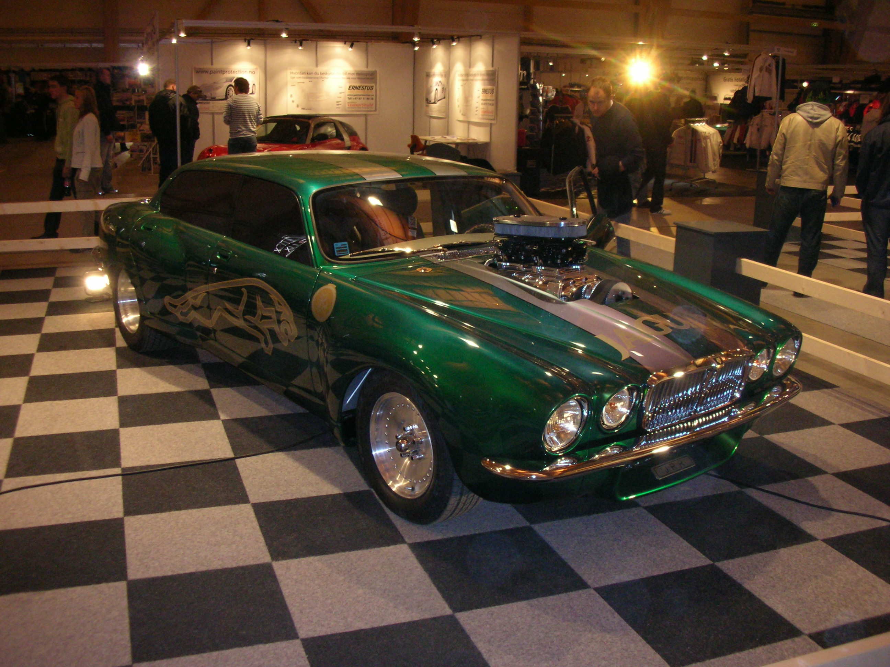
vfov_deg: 40.7
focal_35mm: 35
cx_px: 445
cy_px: 334
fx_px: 900
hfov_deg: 52.6
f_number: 3
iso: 200
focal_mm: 5.8
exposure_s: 1/60.1
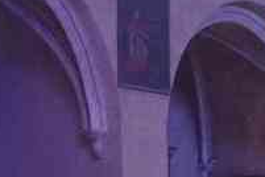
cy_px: 258
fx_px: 1318
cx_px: 407
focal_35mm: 179
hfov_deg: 11.0
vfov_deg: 7.5
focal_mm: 24
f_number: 4
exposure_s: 1/6
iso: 3200
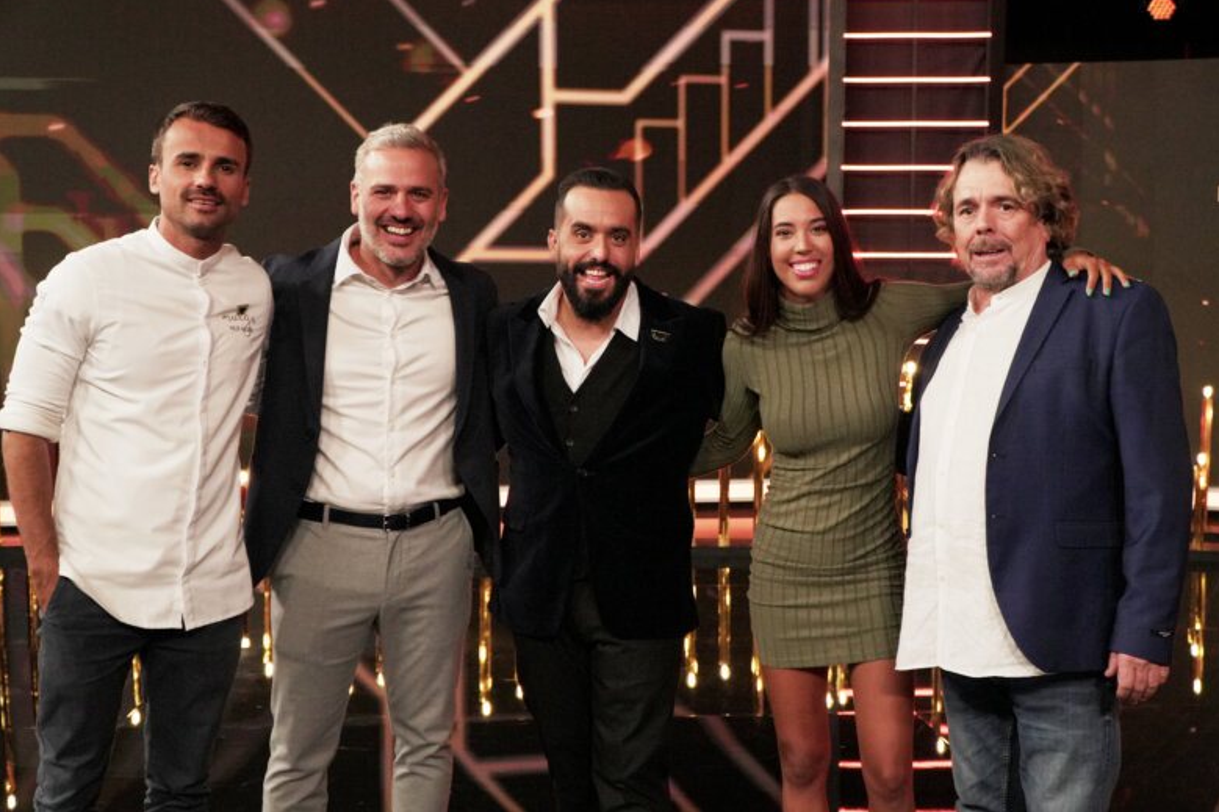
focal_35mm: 39
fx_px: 1304
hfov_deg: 50.1
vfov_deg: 34.6
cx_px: 624
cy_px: 404
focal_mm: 25
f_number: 4
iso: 2500
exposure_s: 1/160
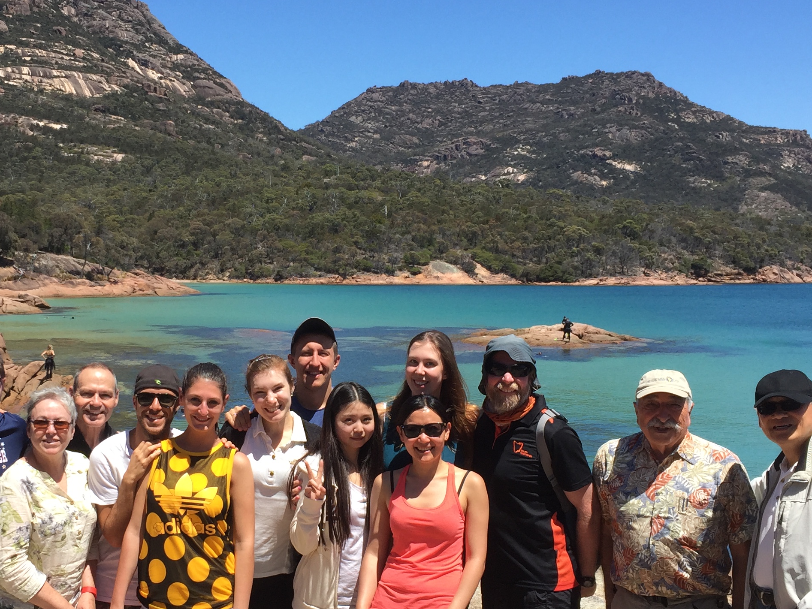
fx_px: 1173
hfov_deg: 38.0
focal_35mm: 50
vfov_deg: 29.1
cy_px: 323
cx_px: 313
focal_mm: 4.15
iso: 32
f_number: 2.2
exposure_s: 1/1582
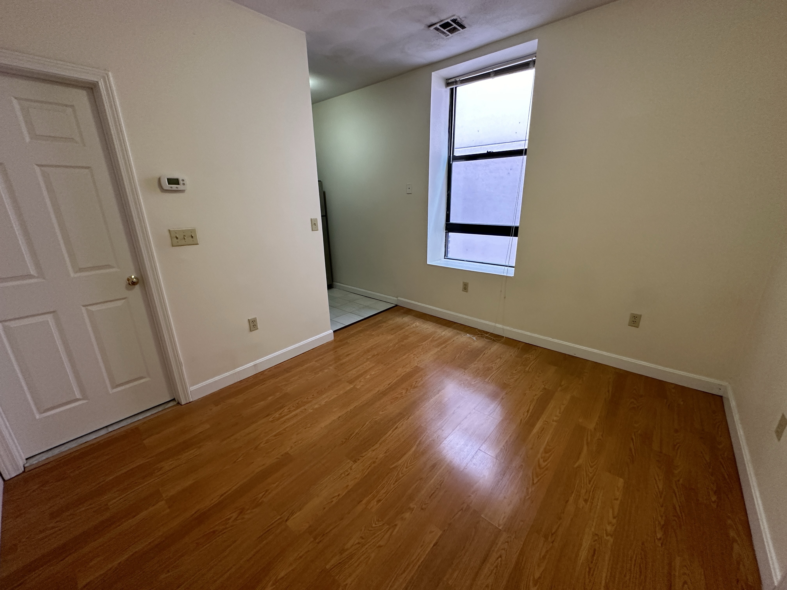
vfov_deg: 85.7
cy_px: 295
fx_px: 318
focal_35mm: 14
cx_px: 394
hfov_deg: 102.1
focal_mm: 2.22
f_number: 2.2
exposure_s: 1/60
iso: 250
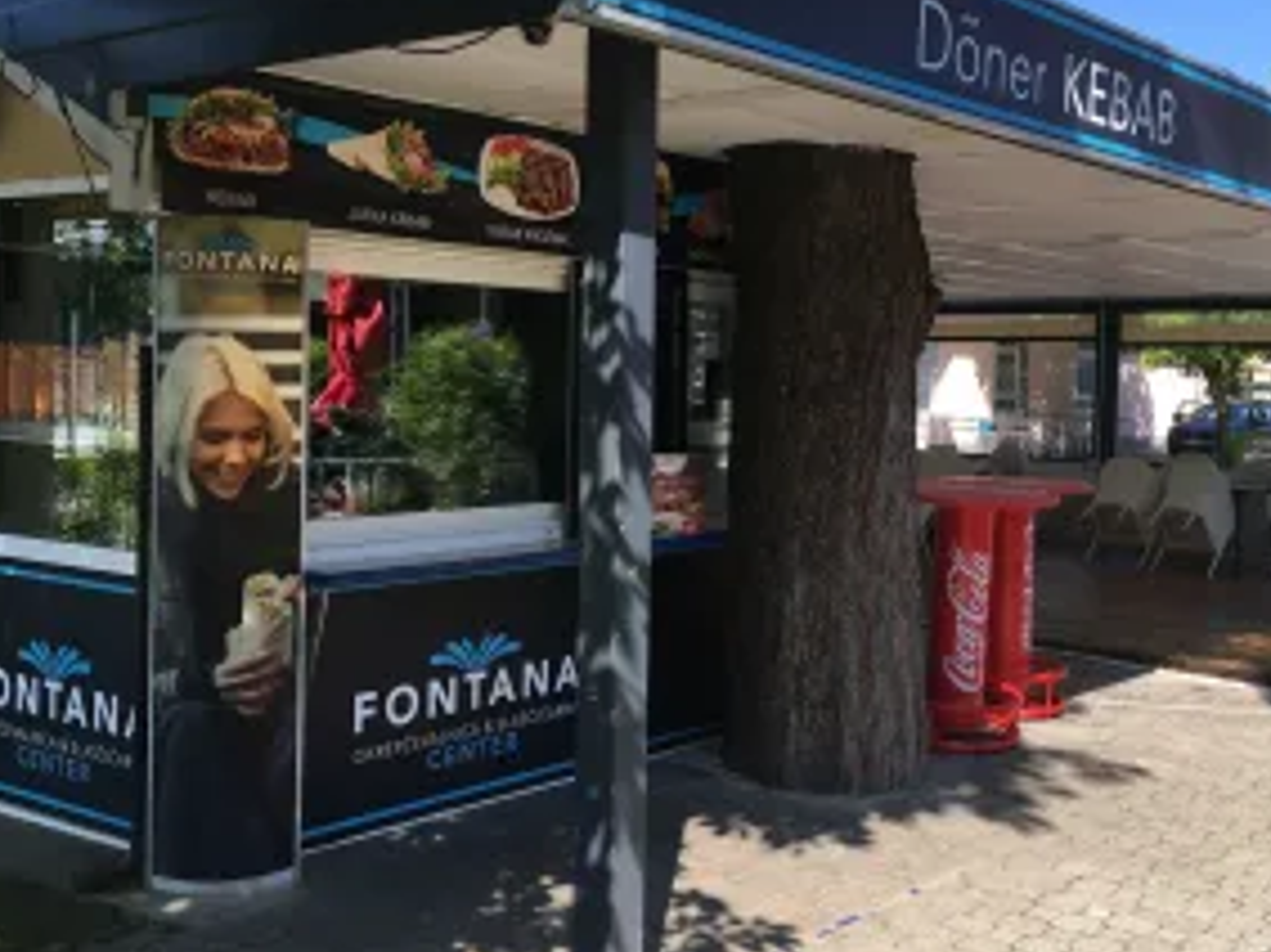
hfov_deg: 45.5
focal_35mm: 41
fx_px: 1505
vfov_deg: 35.1
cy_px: 431
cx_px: 777
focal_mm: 4.15
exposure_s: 1/601
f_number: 2.2
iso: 25
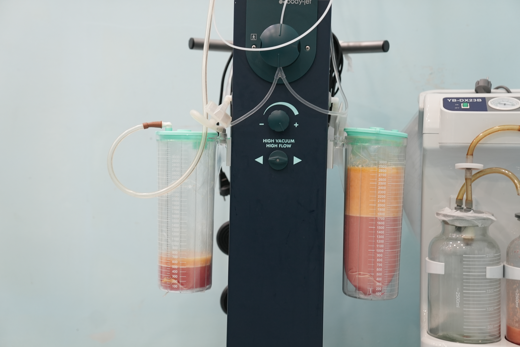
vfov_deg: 24.2
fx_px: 809
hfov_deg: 35.6
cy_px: 174
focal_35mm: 56
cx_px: 260
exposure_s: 1/100
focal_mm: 56
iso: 1000
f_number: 2.8
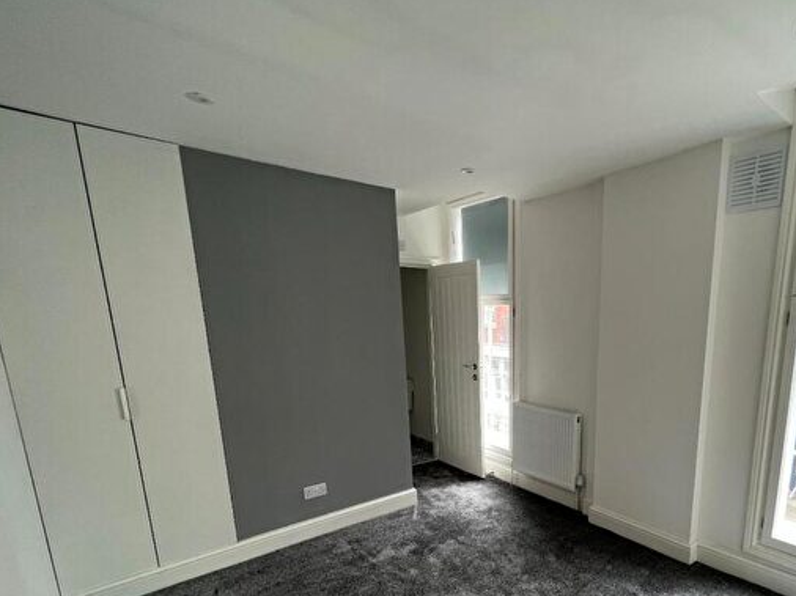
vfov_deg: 69.2
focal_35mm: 18
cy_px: 405
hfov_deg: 85.1
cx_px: 522
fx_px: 414
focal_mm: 1.57
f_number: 1.8
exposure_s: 1/100
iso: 125
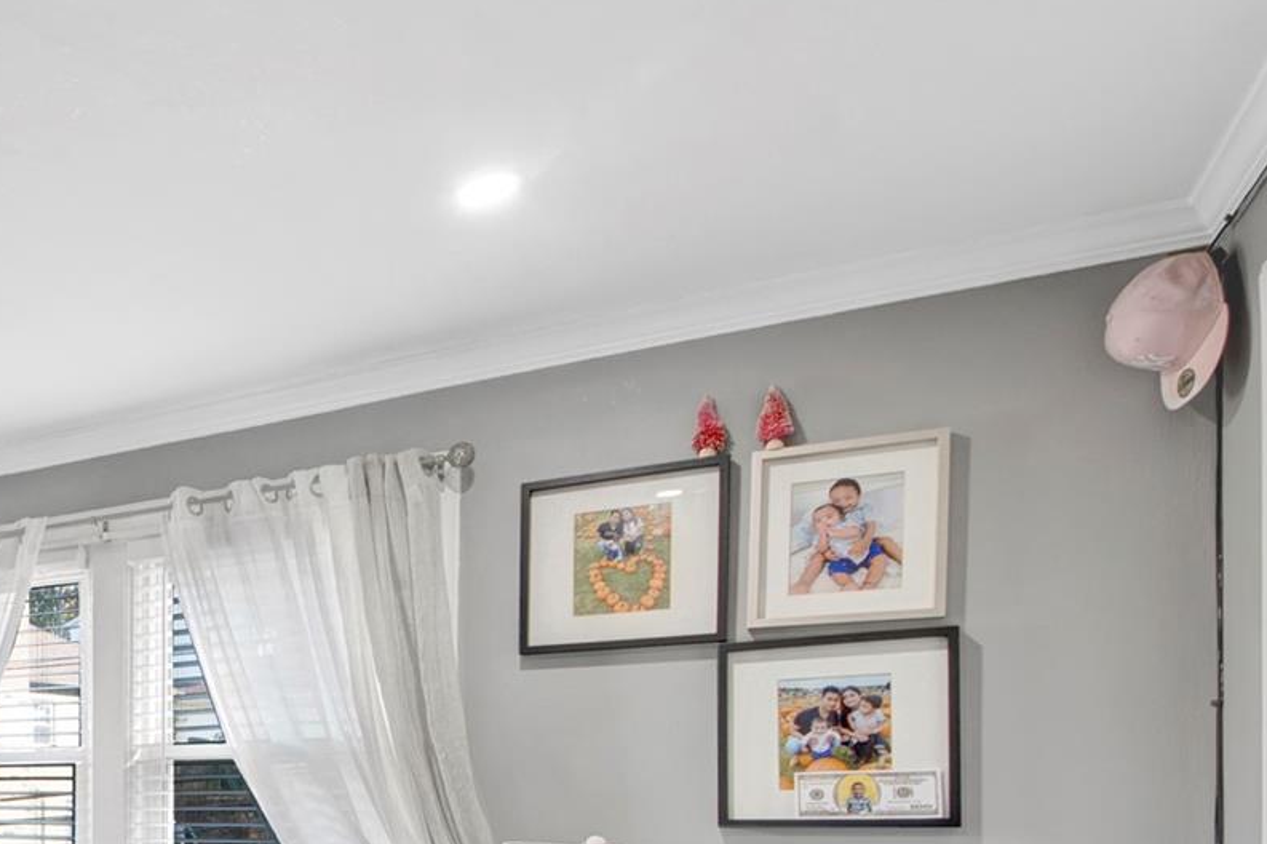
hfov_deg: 45.3
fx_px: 1091
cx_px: -126
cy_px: 916
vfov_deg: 36.2
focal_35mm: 31
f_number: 8
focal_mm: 8
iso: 100
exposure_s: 1/2.5
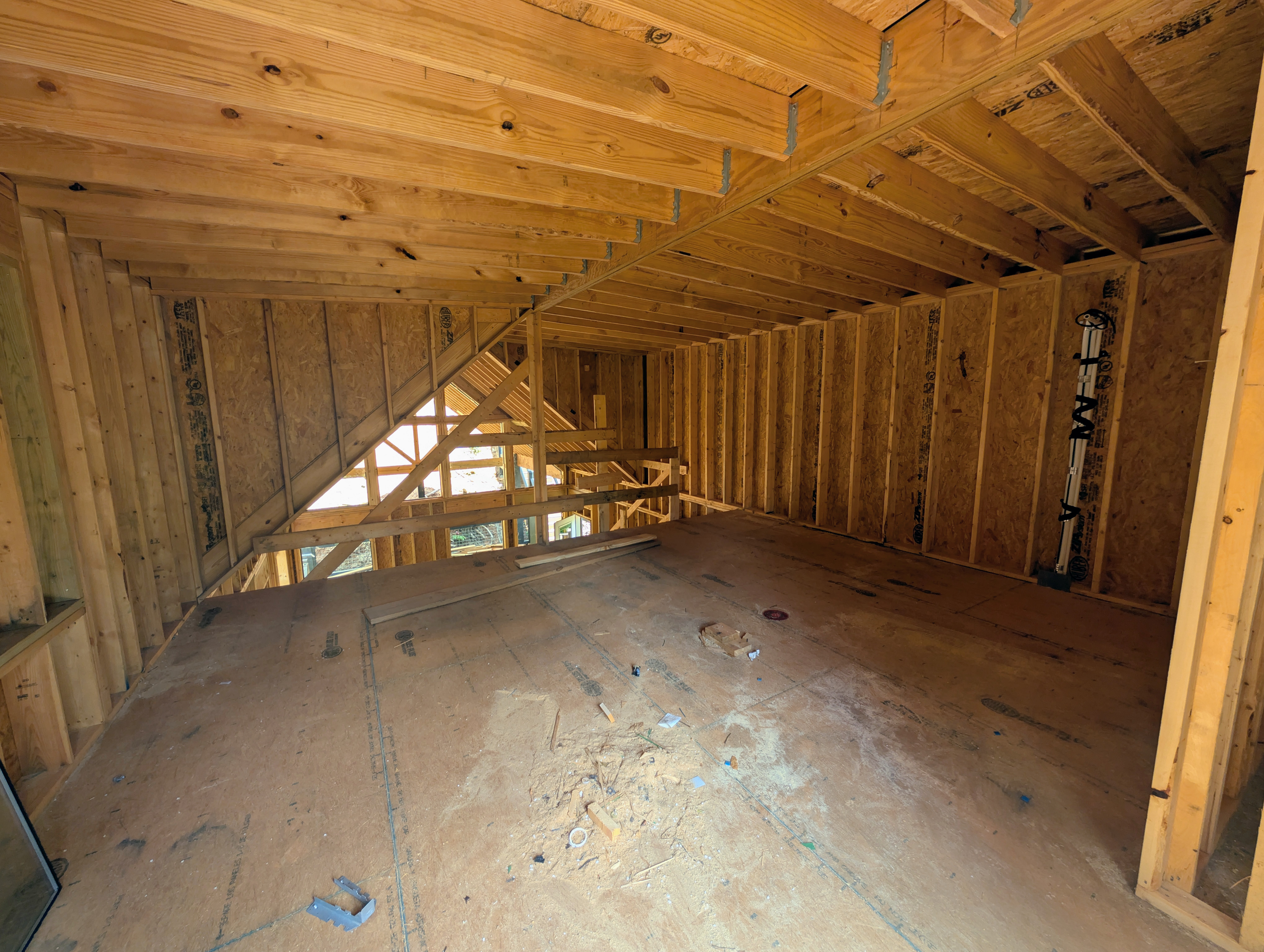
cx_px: 632
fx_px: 439
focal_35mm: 12
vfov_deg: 94.6
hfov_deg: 110.5
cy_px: 476
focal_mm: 2.02
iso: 49
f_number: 1.7
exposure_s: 1/163
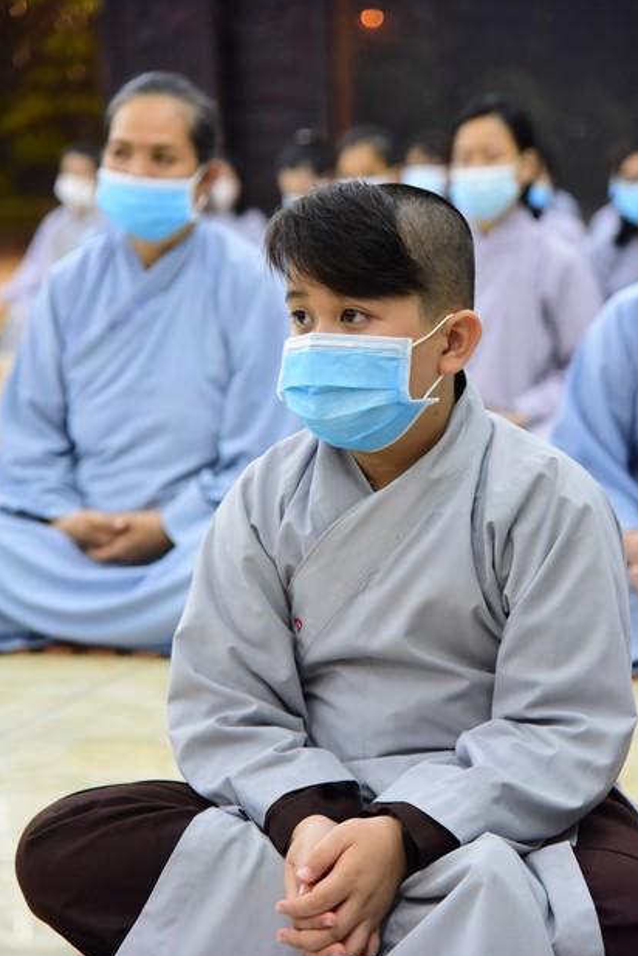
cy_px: 463
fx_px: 2655
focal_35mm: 100
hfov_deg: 13.7
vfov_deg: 20.4
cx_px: 322
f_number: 4.5
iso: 8000
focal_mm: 95
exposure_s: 1/125
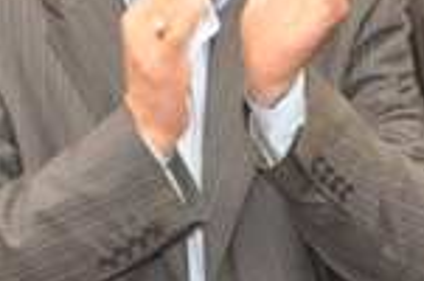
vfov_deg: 5.2
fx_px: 3103
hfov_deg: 7.8
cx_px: 424
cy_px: 259
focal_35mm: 264
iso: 2000
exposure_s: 1/200
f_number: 9
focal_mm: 26
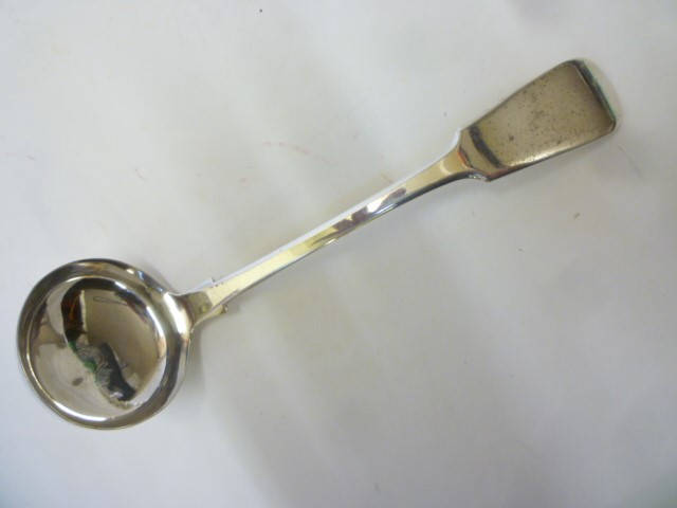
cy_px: 254
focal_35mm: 29
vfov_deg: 48.2
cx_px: 338
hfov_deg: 61.7
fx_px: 567
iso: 200
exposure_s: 1/30
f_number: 3.3
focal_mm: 5.2
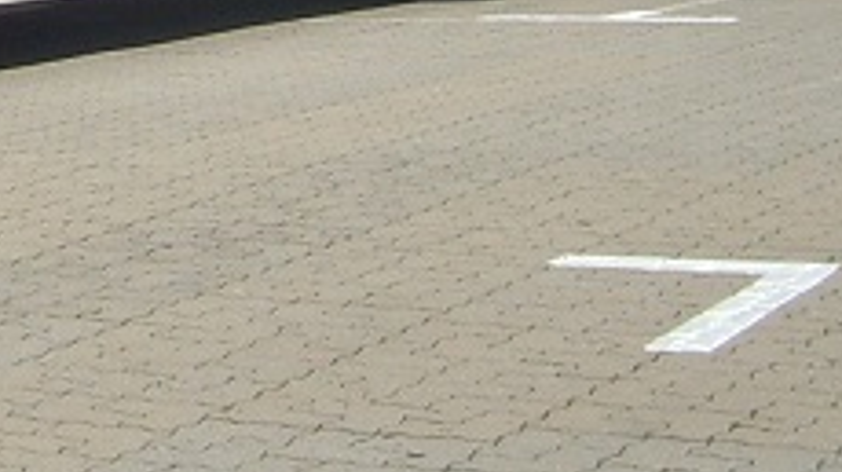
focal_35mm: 166
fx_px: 3704
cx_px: -359
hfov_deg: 12.4
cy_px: -439
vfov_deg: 7.1
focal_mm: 5.8
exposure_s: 1/250
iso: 50
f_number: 7.1
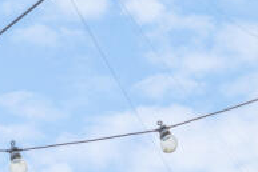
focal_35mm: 85
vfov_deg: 12.1
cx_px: 67
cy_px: 438
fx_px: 610
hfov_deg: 23.7
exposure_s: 1/160
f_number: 11
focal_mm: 16
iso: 400
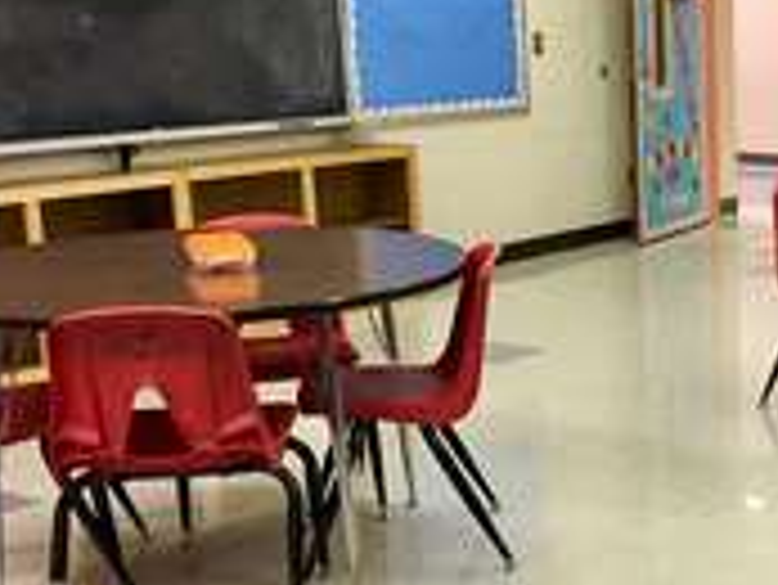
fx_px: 1507
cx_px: 890
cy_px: 328
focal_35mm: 67
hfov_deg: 26.3
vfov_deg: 21.9
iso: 80
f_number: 2.2
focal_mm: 4.15
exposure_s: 1/15
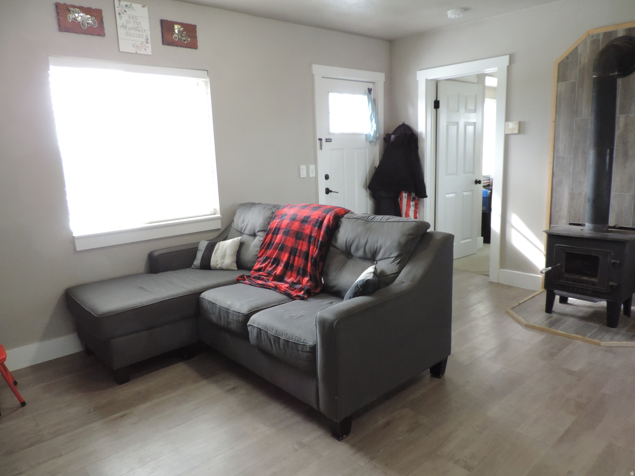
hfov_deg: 71.6
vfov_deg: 56.8
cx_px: 318
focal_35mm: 24
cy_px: 238
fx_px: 440
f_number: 3
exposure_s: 1/60
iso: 640
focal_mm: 4.3
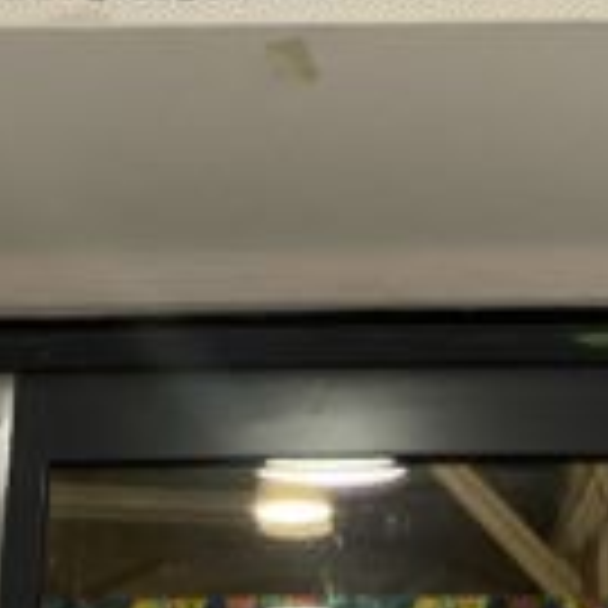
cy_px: -74
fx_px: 1689
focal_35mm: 85
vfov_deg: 19.5
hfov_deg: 20.4
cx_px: 311
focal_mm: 4.25
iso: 640
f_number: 1.8
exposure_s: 1/25
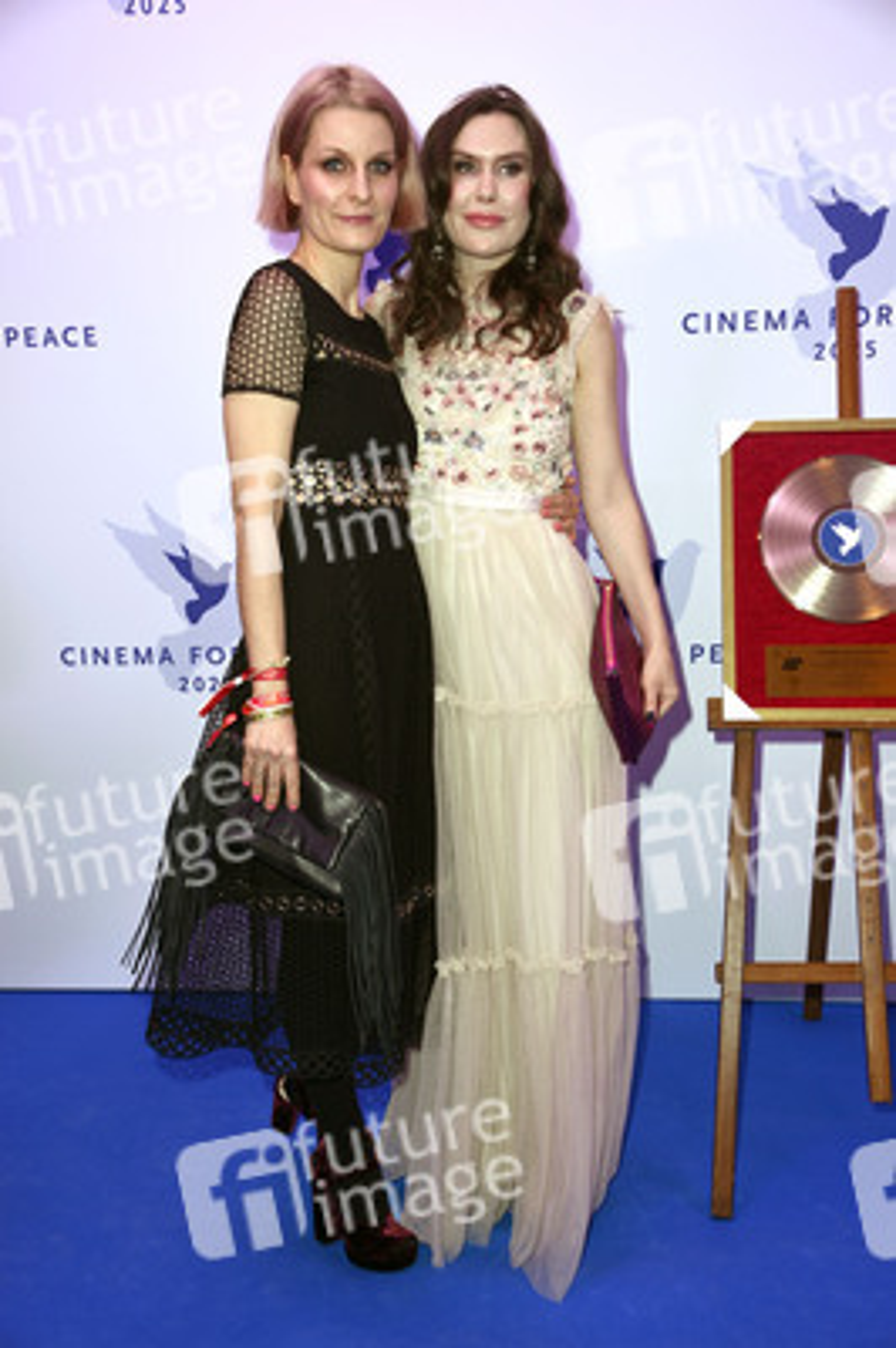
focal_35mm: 45
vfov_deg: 43.6
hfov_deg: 29.8
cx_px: 448
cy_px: 674
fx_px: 1683
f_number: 5.6
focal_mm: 45
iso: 500
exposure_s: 1/250
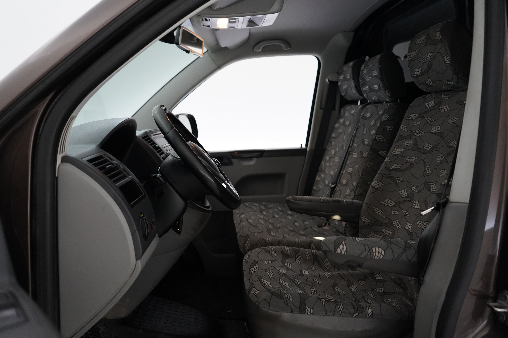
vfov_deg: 45.0
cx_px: 254
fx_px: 409
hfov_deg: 63.7
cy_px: 169
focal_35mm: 29
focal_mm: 29
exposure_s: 1/160
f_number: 3.5
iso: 6400
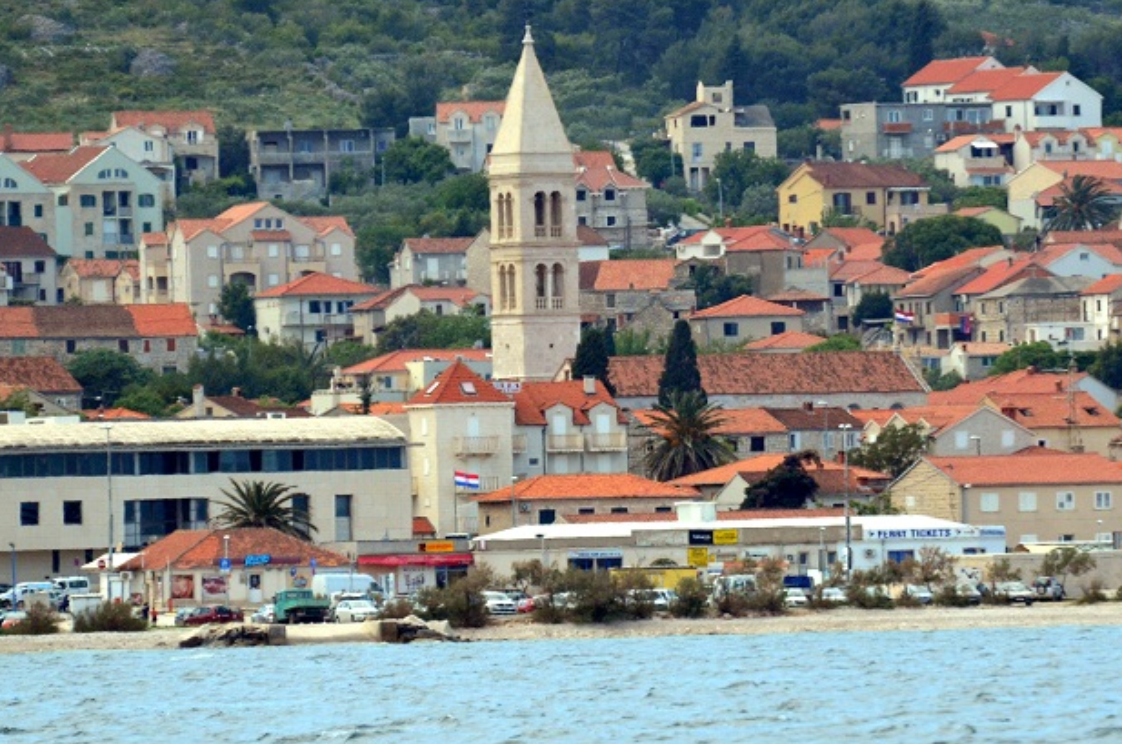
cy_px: 476
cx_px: 688
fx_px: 19630
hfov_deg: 3.3
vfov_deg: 2.2
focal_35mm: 631
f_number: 5.6
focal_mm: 260
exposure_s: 1/2500
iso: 800
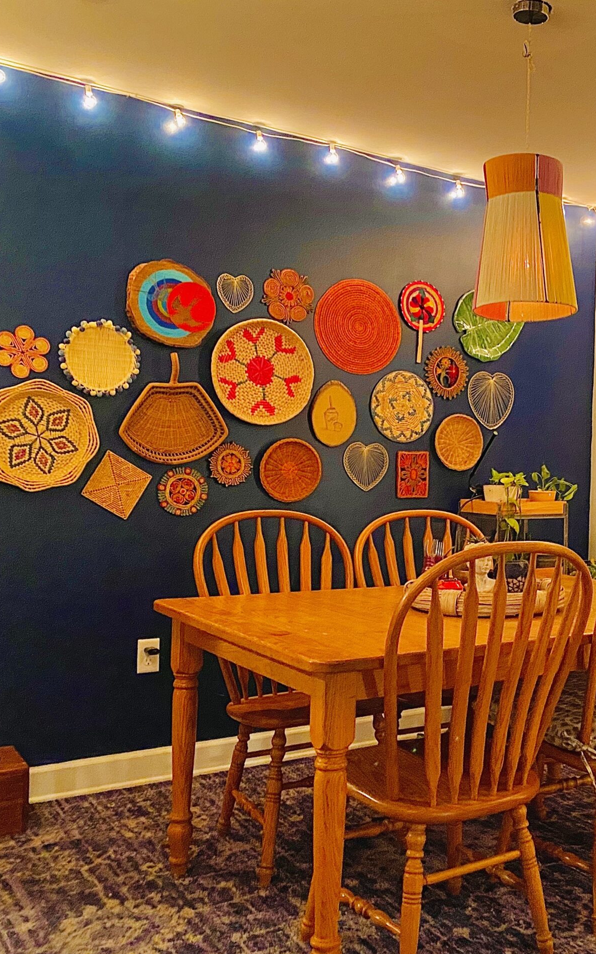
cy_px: 479
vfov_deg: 52.7
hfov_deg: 33.0
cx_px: 514
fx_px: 962
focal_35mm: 37
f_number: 1.8
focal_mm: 4.25
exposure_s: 1/30
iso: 800
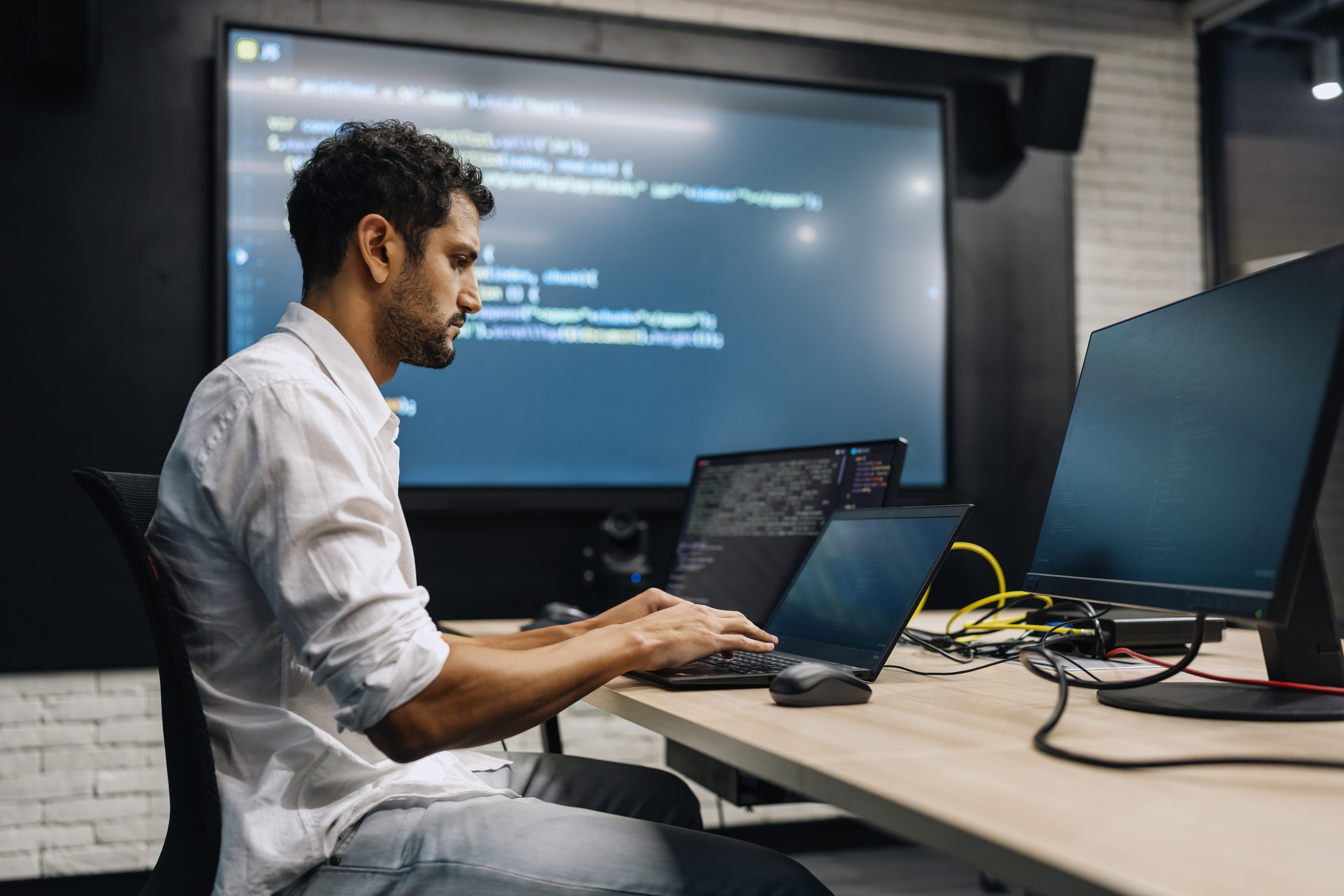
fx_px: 1307
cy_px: 448
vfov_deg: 37.9
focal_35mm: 35
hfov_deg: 54.4
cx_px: 672
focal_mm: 35
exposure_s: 1/160
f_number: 1.8
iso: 800
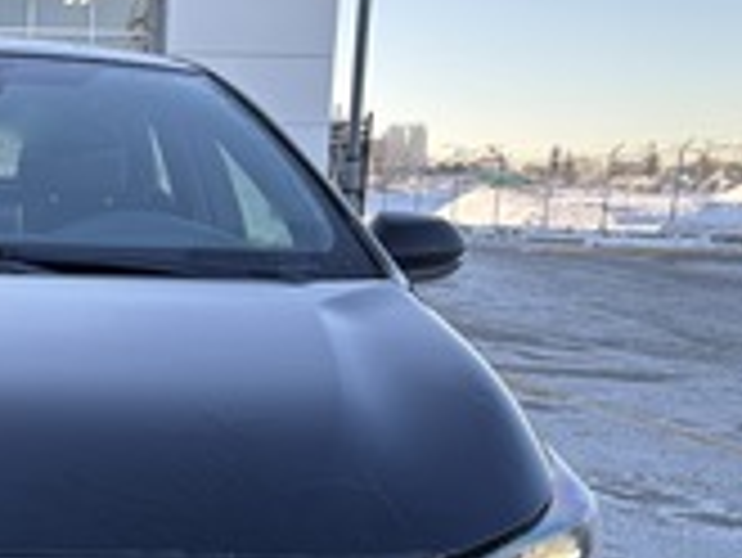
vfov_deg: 21.5
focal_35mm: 66
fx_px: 1416
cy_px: 560
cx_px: -36
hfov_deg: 27.3
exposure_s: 1/400
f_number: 1.6
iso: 50
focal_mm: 5.96
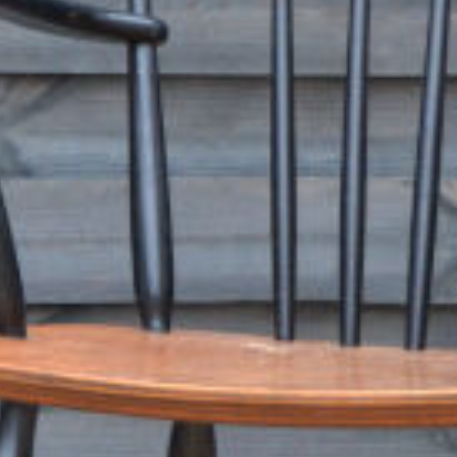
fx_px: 5019
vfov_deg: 5.2
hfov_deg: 5.2
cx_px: -234
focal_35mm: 336
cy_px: 220
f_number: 5
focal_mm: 40
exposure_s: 1/60
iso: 1000
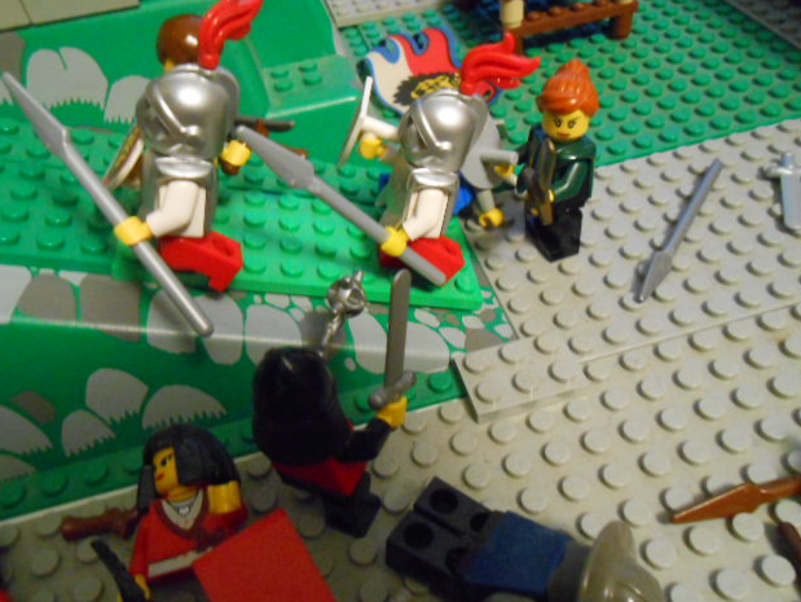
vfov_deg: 45.5
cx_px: 406
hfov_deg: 58.3
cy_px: 309
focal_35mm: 31
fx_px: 718
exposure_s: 1/4
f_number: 3.8
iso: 800
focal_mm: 5.3
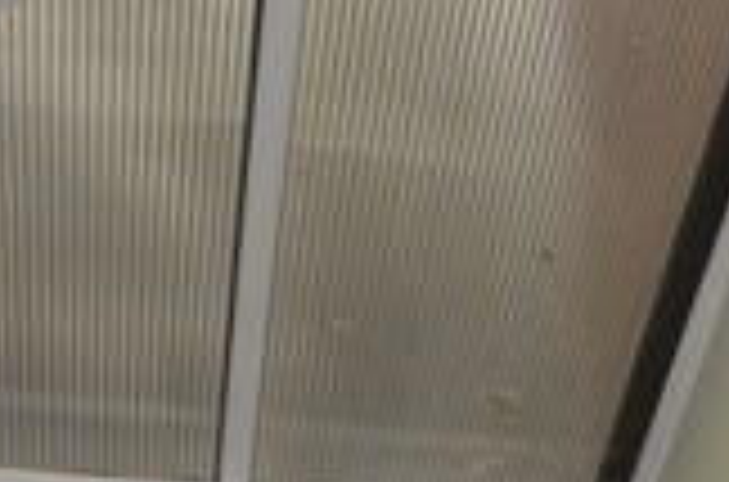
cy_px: 1414
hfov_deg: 14.8
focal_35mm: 104
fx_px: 2103
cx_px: 1602
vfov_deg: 10.0
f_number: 5.6
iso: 400
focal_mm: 11
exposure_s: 1/160
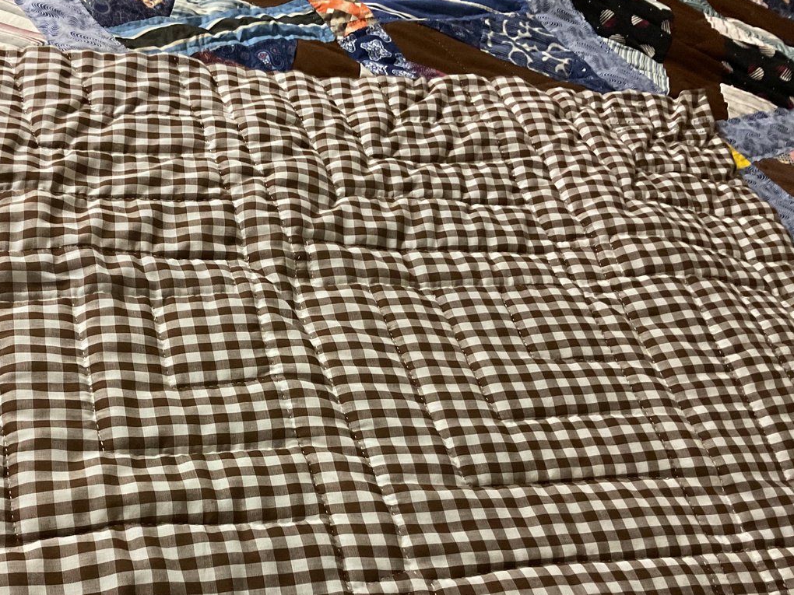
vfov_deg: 33.2
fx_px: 986
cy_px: 406
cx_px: 278
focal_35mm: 43
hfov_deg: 43.4
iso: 250
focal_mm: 3
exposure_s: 1/40
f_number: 1.8
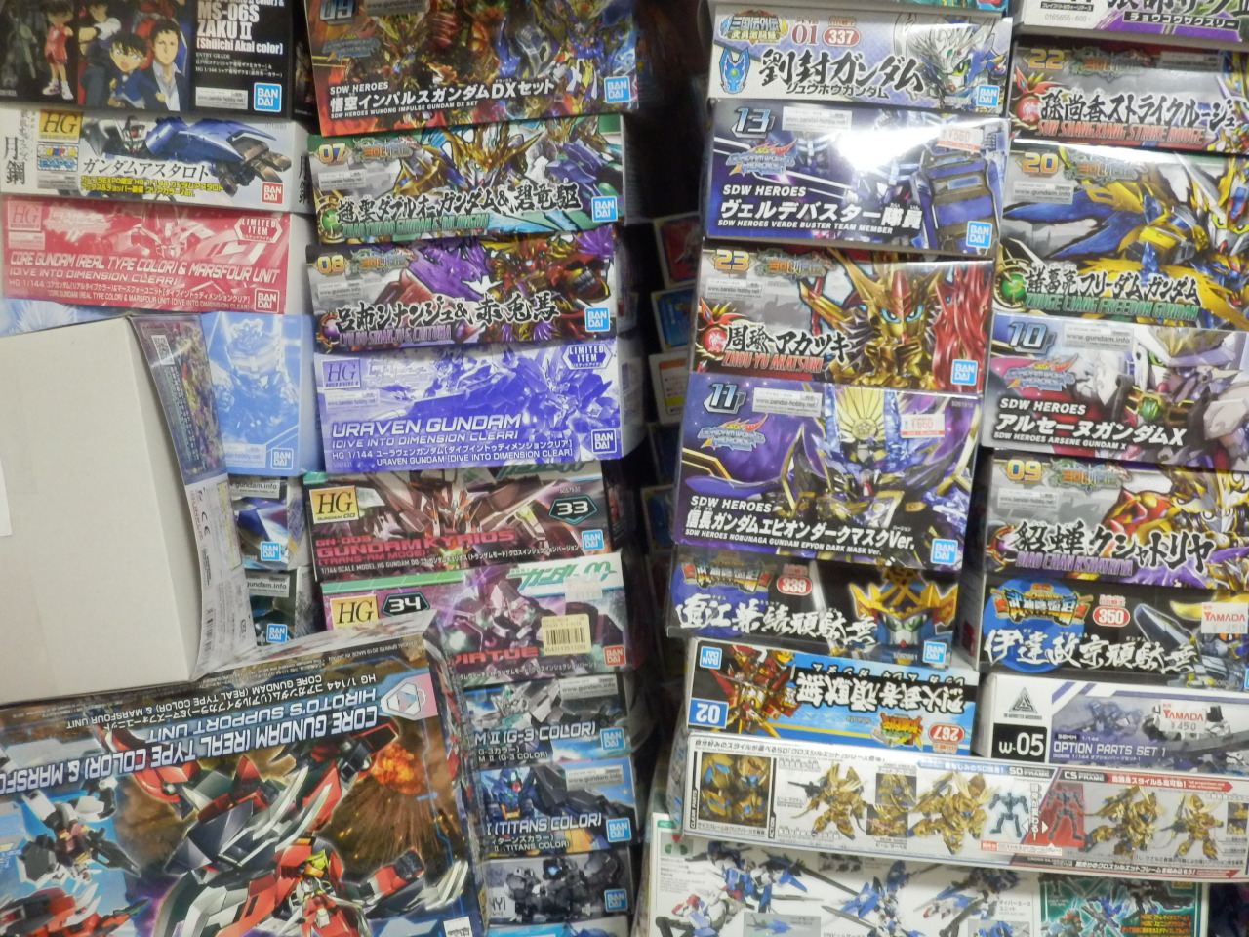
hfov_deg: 44.8
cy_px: 468
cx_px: 624
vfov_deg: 34.3
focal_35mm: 42
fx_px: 1515
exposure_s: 1/40
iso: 800
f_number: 4
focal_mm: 7.4
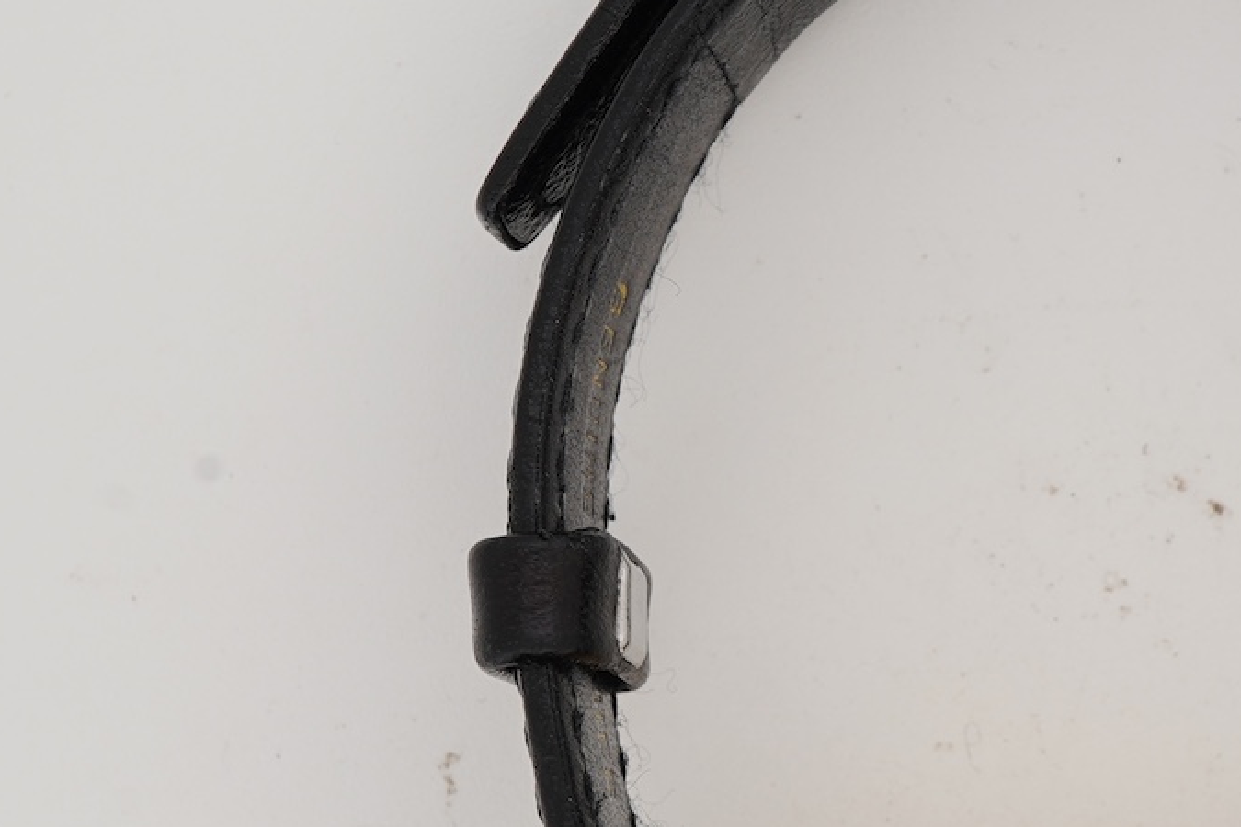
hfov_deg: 19.3
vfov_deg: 13.0
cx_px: 980
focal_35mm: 105
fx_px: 3619
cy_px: 463
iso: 160
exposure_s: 1/160
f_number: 22
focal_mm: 30
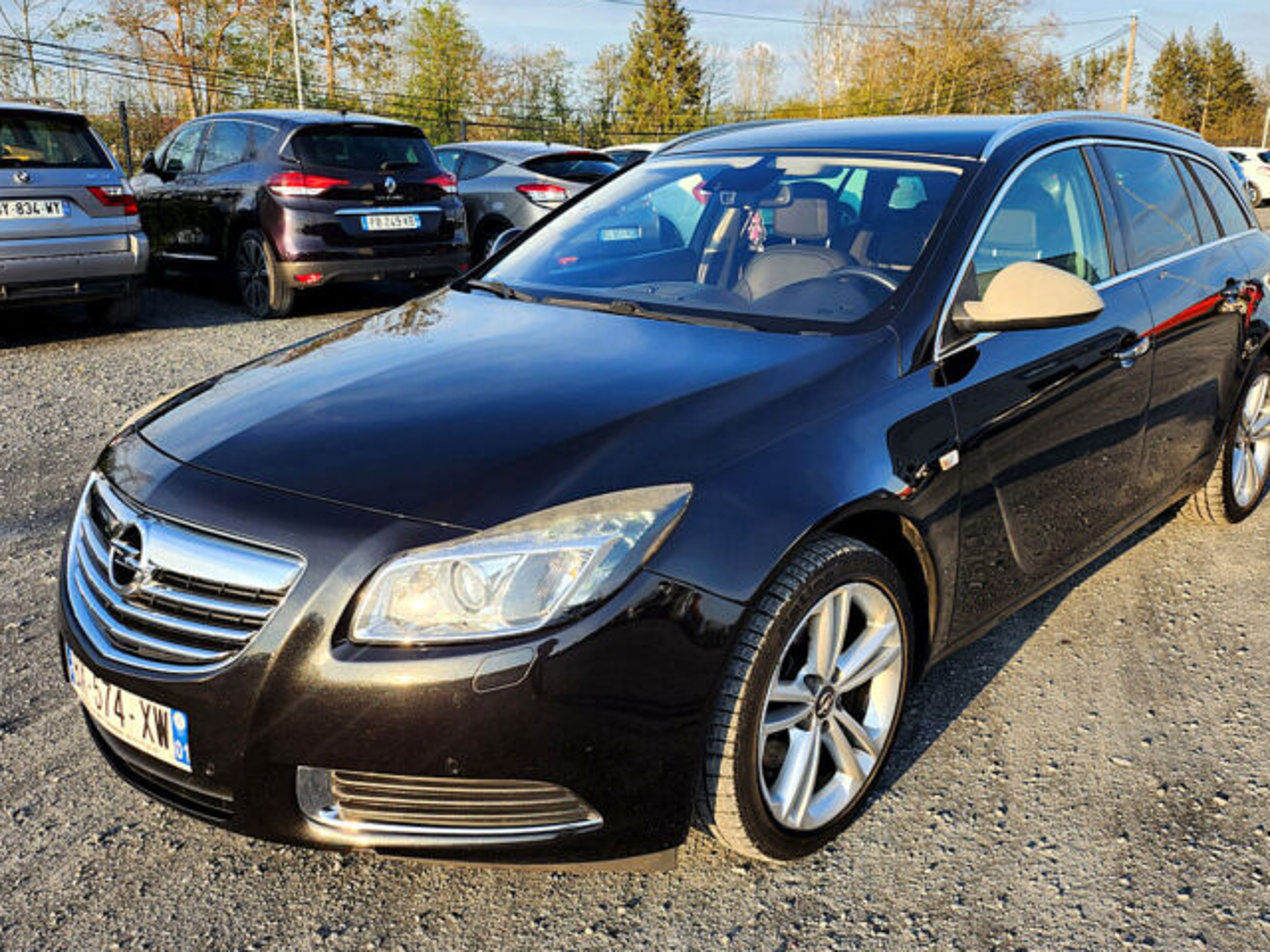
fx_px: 1101
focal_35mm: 30
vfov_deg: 46.8
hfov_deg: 60.0
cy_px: 446
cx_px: 643
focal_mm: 5
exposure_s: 1/873
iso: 50
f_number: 1.8
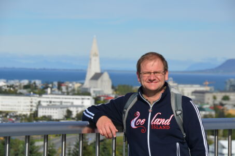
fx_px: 1173
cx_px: 118
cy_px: 78
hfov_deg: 11.4
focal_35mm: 180
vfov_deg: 7.6
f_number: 10
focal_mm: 120
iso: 100
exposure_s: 1/400
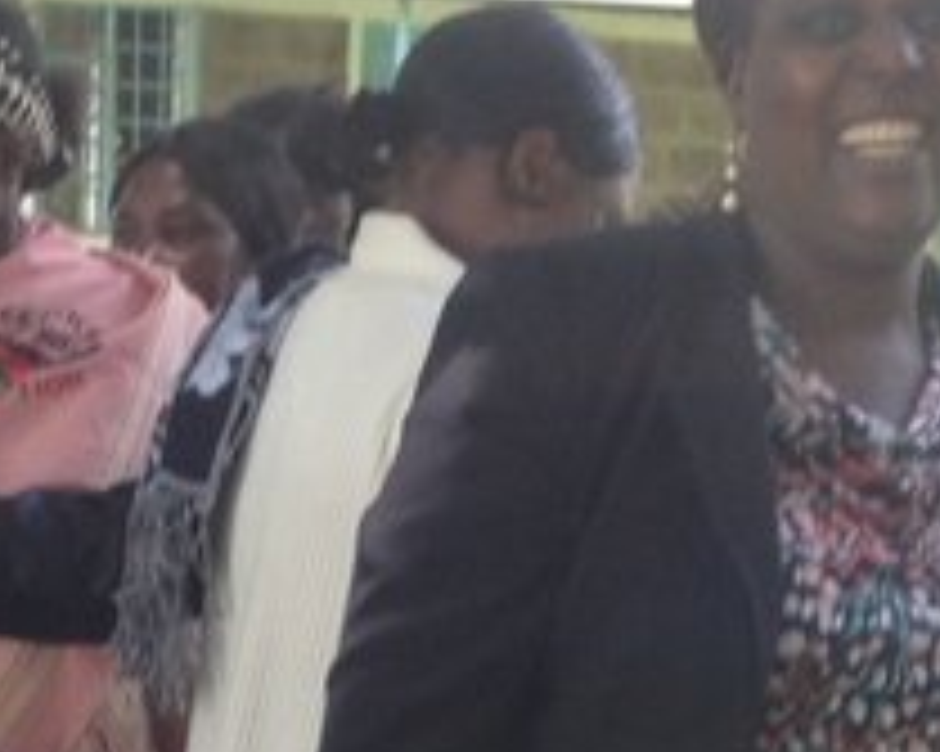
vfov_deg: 9.0
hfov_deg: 11.5
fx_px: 4644
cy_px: 1133
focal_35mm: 167
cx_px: 693
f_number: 2.4
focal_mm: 4.28
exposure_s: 1/120
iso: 64
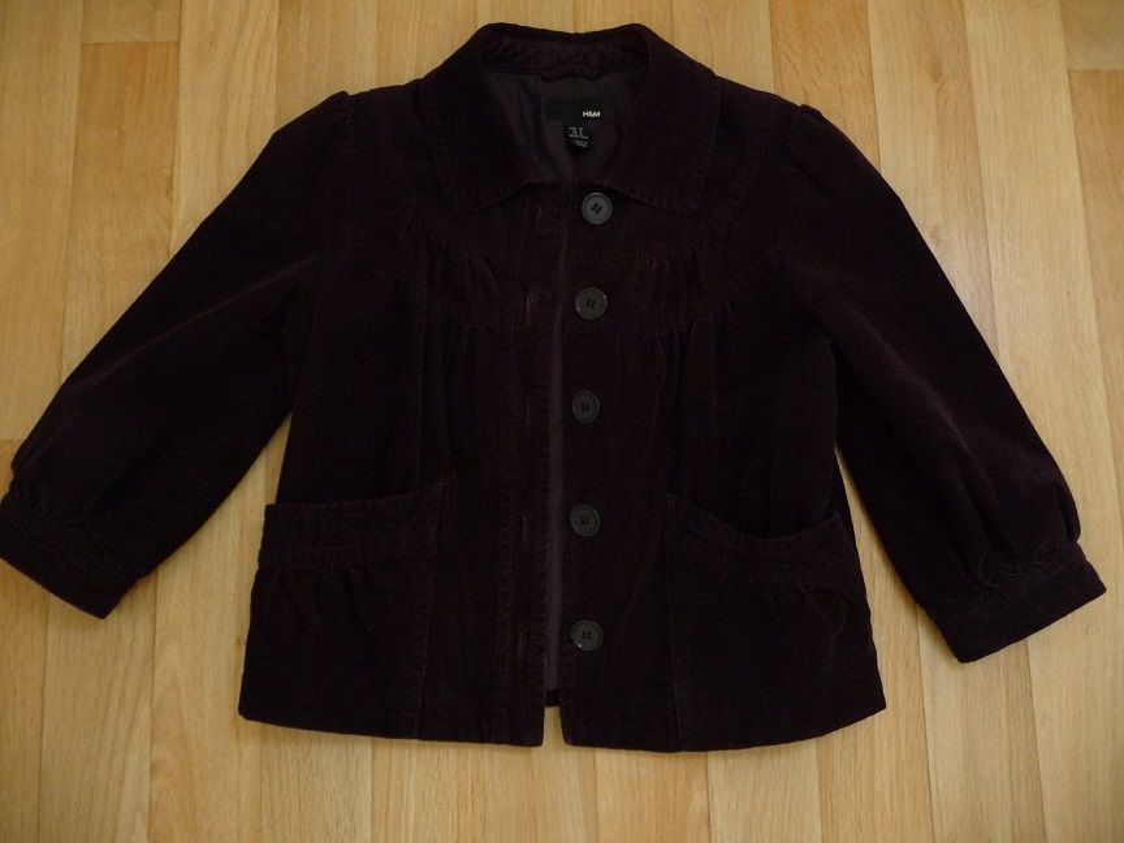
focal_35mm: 28
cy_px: 422
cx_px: 562
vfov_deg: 49.7
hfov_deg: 63.4
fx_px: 909
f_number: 3.3
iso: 400
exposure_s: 1/8
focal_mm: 4.7
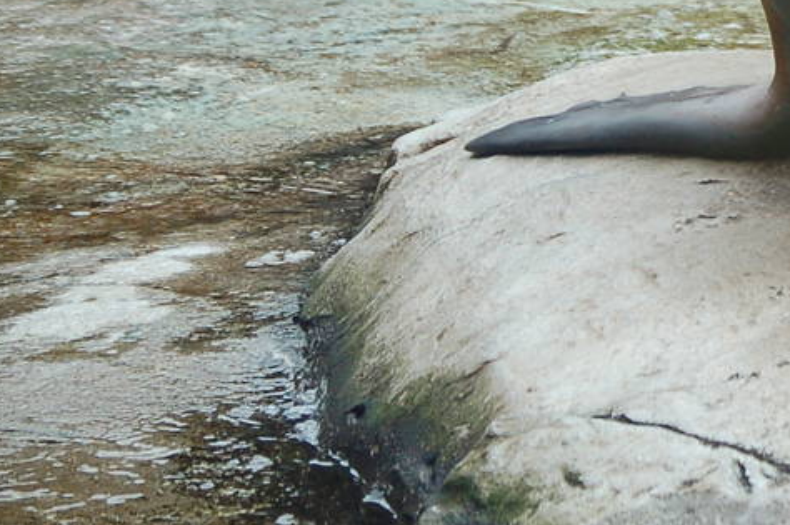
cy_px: -228
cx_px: 1270
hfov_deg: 4.8
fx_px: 9441
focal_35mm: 431
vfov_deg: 3.2
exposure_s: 1/1000
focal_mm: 85
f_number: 4.8
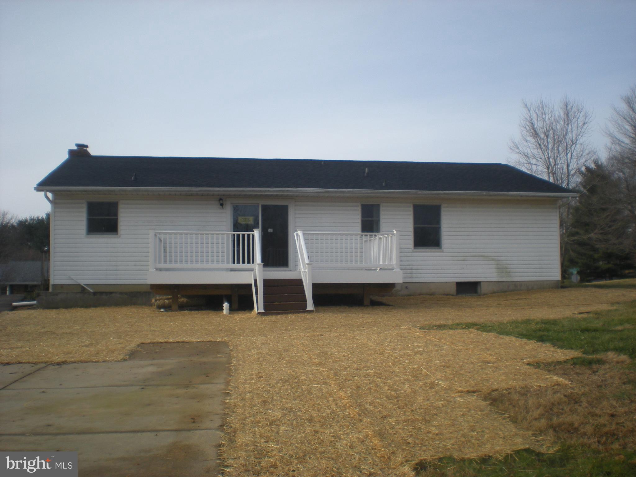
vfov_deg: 37.7
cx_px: 318
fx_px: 698
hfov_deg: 49.0
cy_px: 238
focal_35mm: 38
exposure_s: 1/425
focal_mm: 6.3
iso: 64
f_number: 4.6
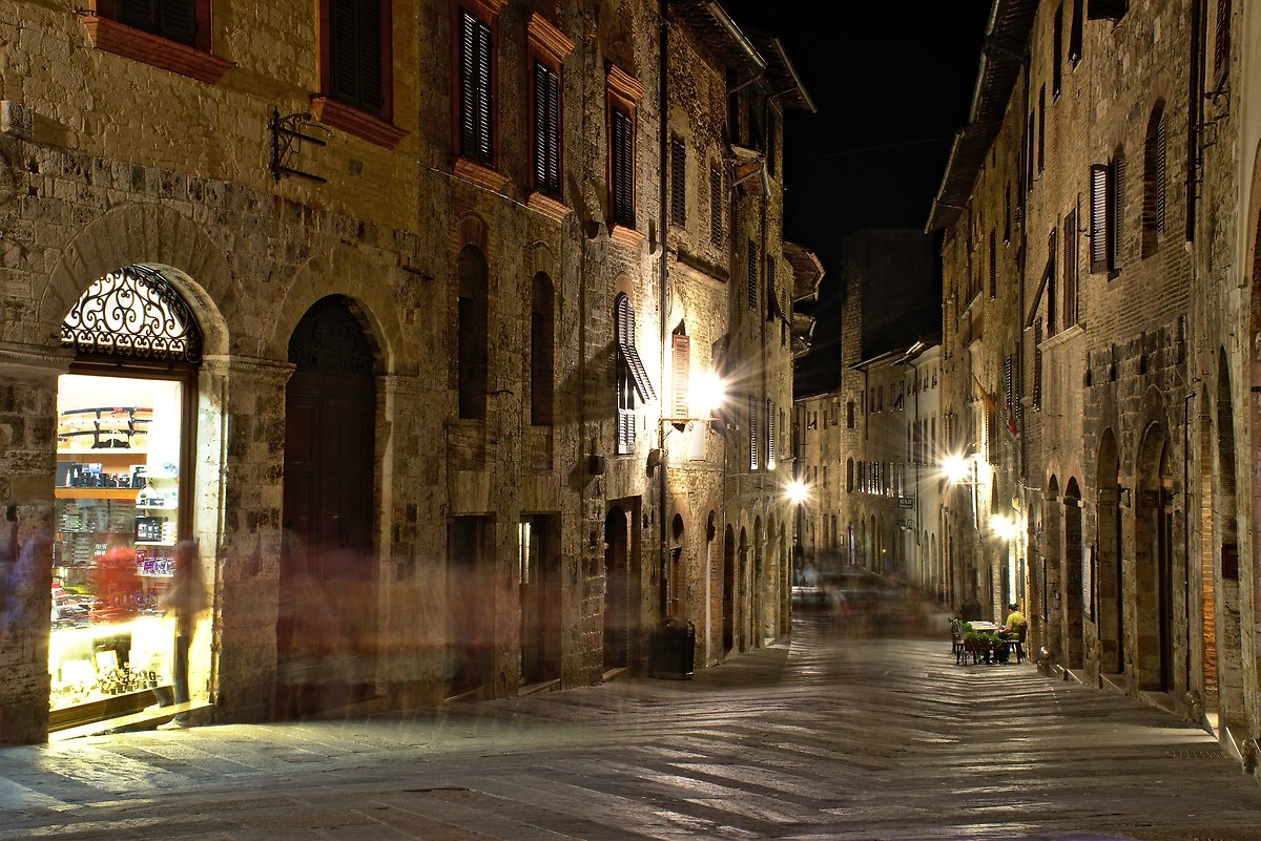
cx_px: 630
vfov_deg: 25.8
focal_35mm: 52
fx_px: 1840
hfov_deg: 37.8
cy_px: 420
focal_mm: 35
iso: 100
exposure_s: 30
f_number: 18
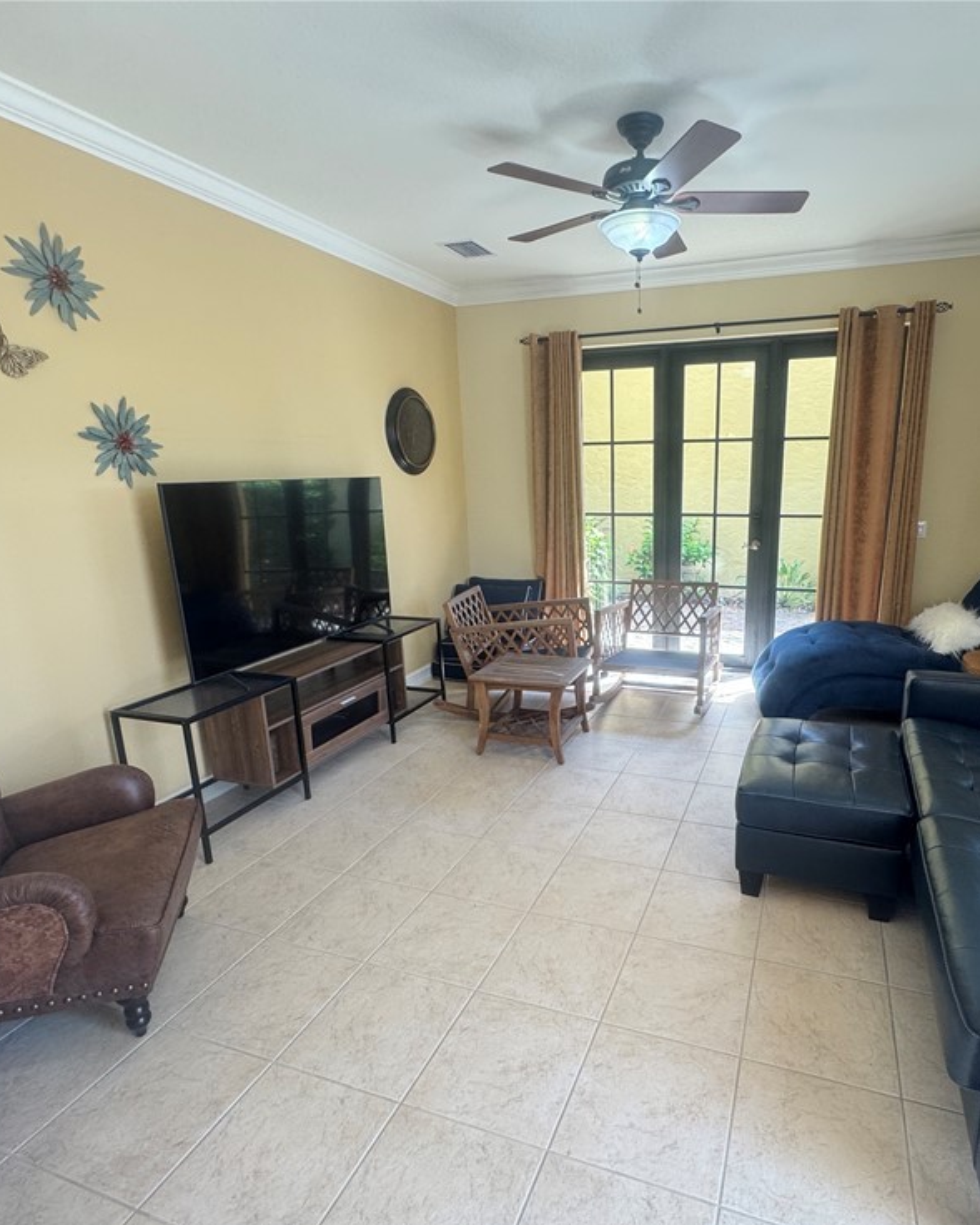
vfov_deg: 83.2
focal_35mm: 19
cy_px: 637
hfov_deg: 70.1
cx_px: 591
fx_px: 689
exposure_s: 1/120
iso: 200
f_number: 2.2
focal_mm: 2.22
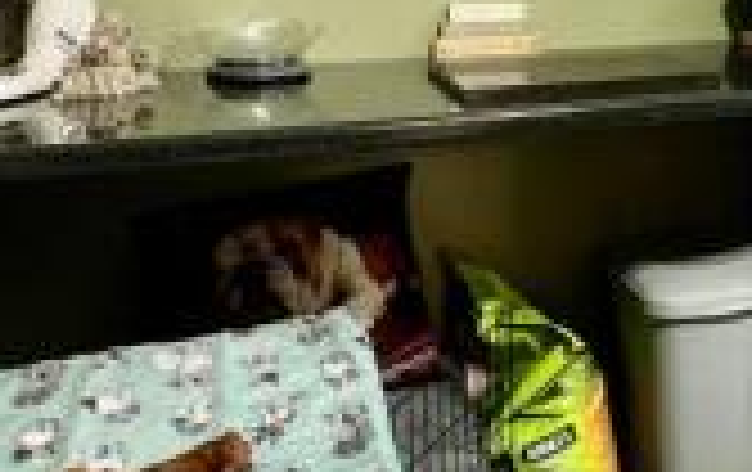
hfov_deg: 36.2
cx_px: 804
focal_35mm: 48
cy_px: 29
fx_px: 985
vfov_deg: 25.9
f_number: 1.8
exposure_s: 1/50
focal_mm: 1.57
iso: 200
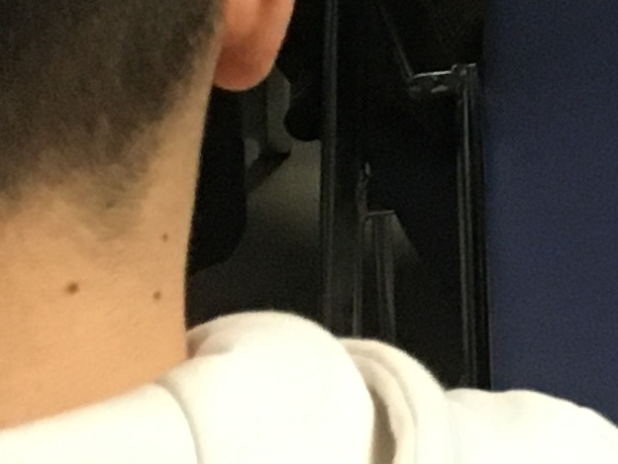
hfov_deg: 9.3
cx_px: 1480
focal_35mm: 191
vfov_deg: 7.5
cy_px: -373
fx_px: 3410
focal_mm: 4.15
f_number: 2.2
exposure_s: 1/20
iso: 200
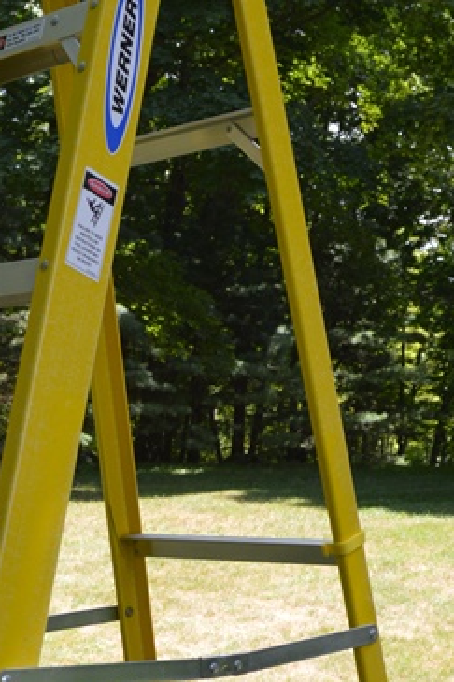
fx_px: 1401
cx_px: 104
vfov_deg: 26.4
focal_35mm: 74
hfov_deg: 18.3
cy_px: 620
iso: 160
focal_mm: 18
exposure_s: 1/125
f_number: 5.6
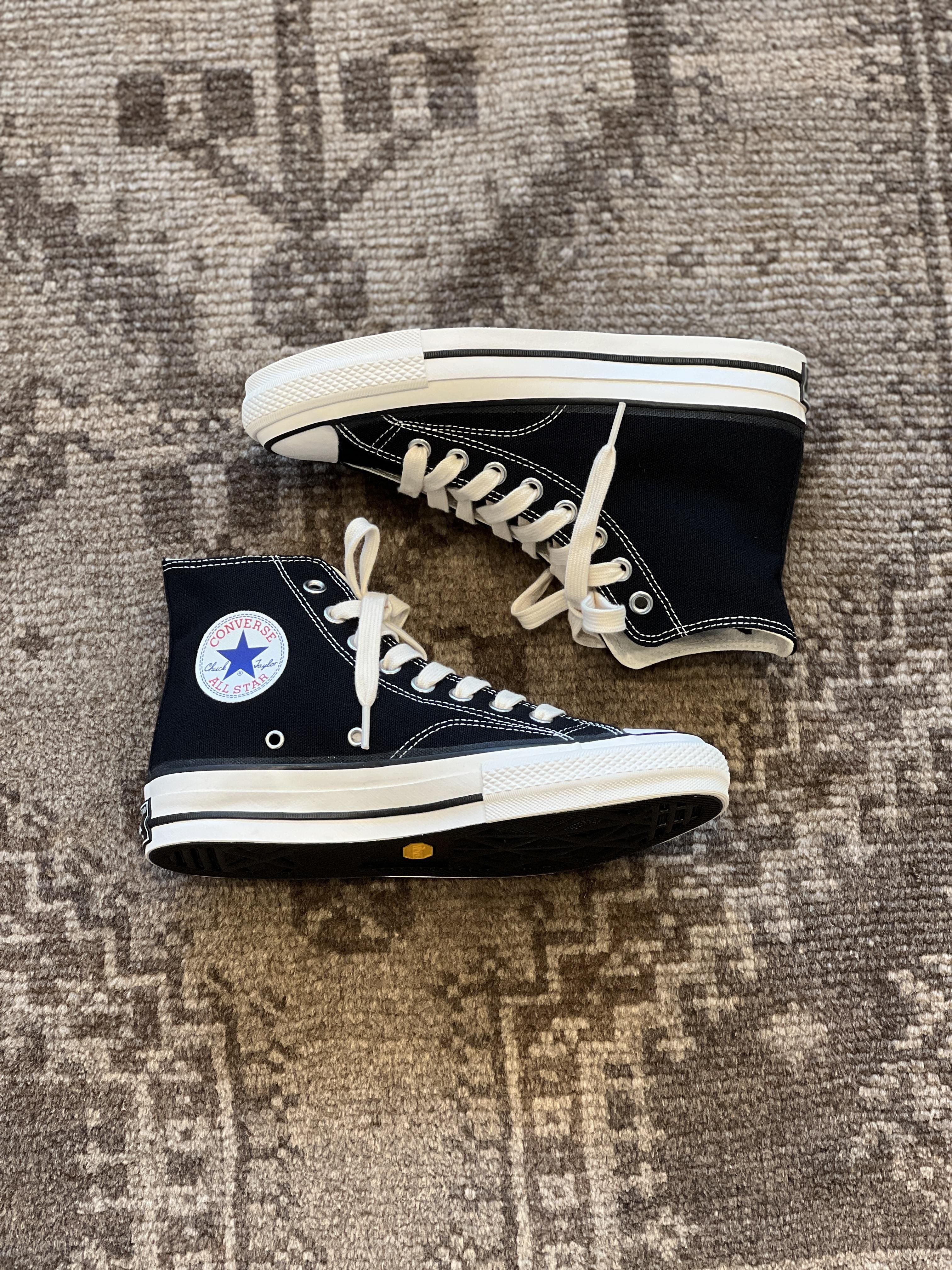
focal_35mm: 77
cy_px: 635
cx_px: 476
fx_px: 2824
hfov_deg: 19.1
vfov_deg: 25.3
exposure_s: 1/40
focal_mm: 9
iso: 160
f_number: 2.8
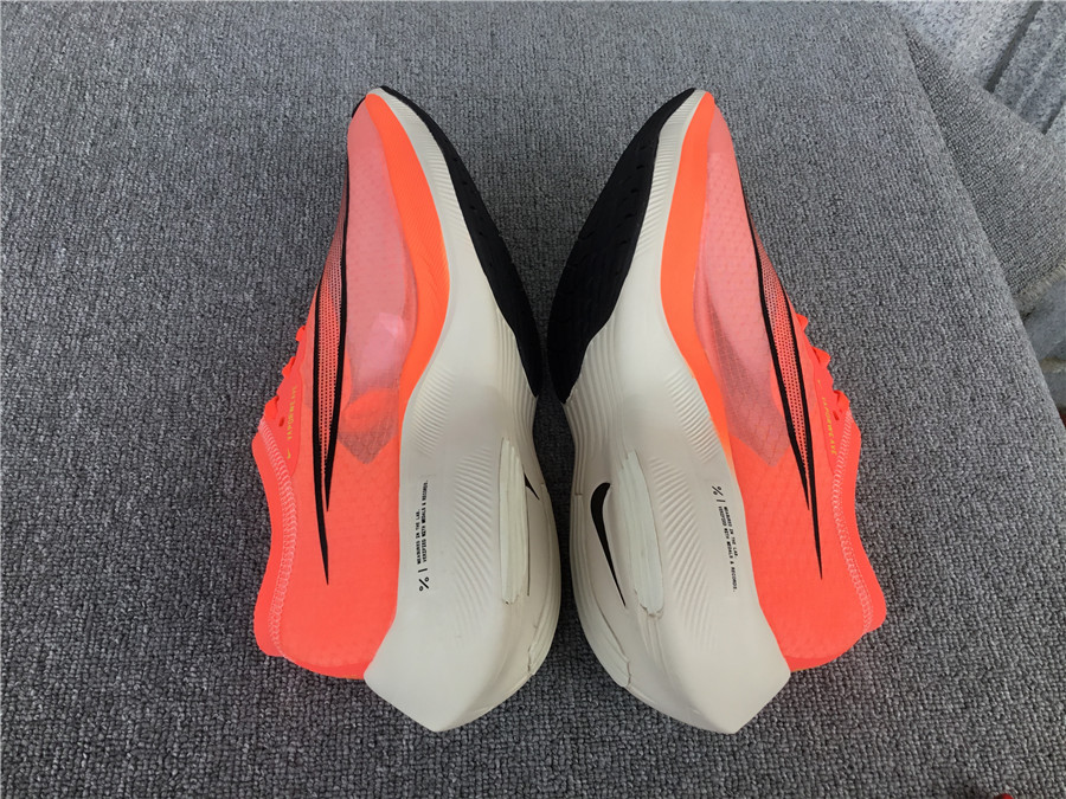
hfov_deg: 58.4
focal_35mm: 31
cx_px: 533
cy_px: 400
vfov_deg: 45.4
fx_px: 955
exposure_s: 1/326
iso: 25
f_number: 2.4
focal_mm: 3.3
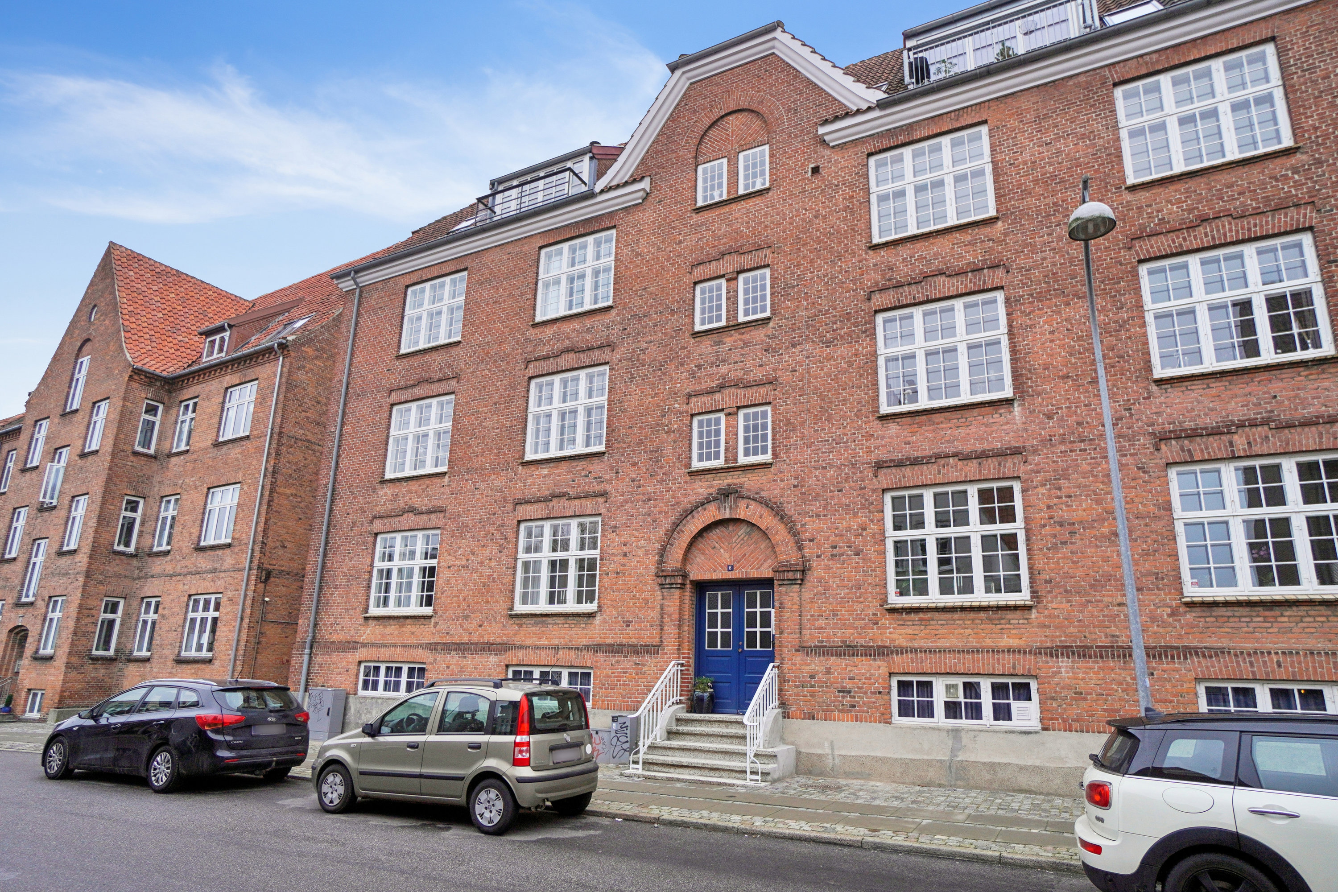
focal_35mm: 20
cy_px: 446
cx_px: 669
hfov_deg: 85.4
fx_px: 725
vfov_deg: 63.2
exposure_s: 1/320
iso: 200
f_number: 4
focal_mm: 13
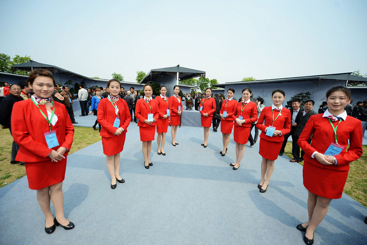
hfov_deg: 104.3
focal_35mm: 14
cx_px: 184
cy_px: 122
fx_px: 143
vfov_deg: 81.2
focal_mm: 14
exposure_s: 1/4000
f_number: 2.8
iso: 200
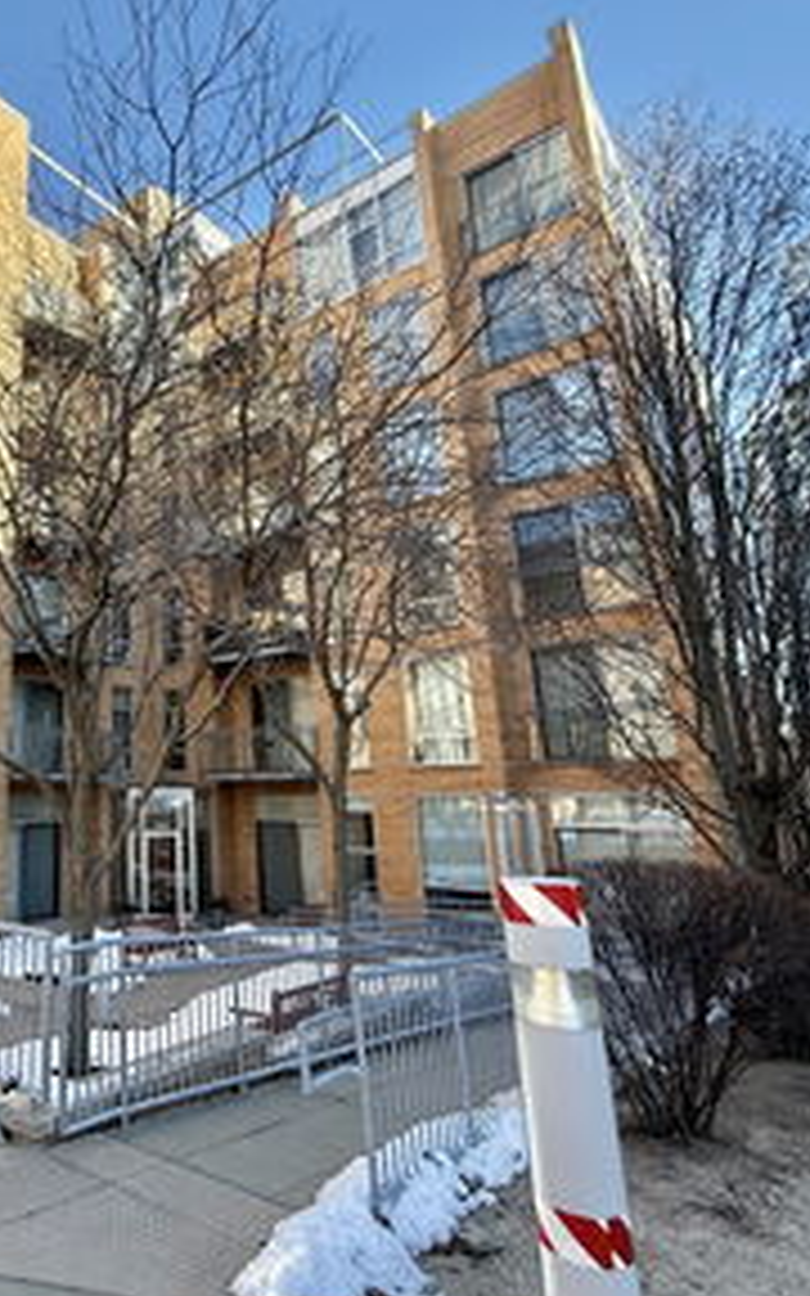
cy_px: 603
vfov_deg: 79.5
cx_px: 124
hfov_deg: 50.5
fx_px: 777
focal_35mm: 22
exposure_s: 1/490
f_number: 2.2
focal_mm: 2.22
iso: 64
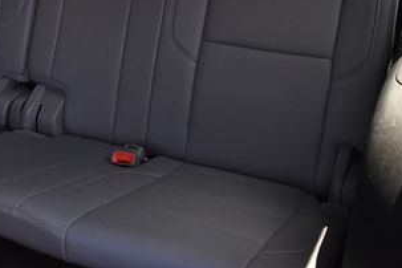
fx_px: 636
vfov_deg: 23.1
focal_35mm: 57
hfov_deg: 34.7
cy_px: 23
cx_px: 130
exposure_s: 1/250
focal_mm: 18
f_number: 3.5
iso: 800
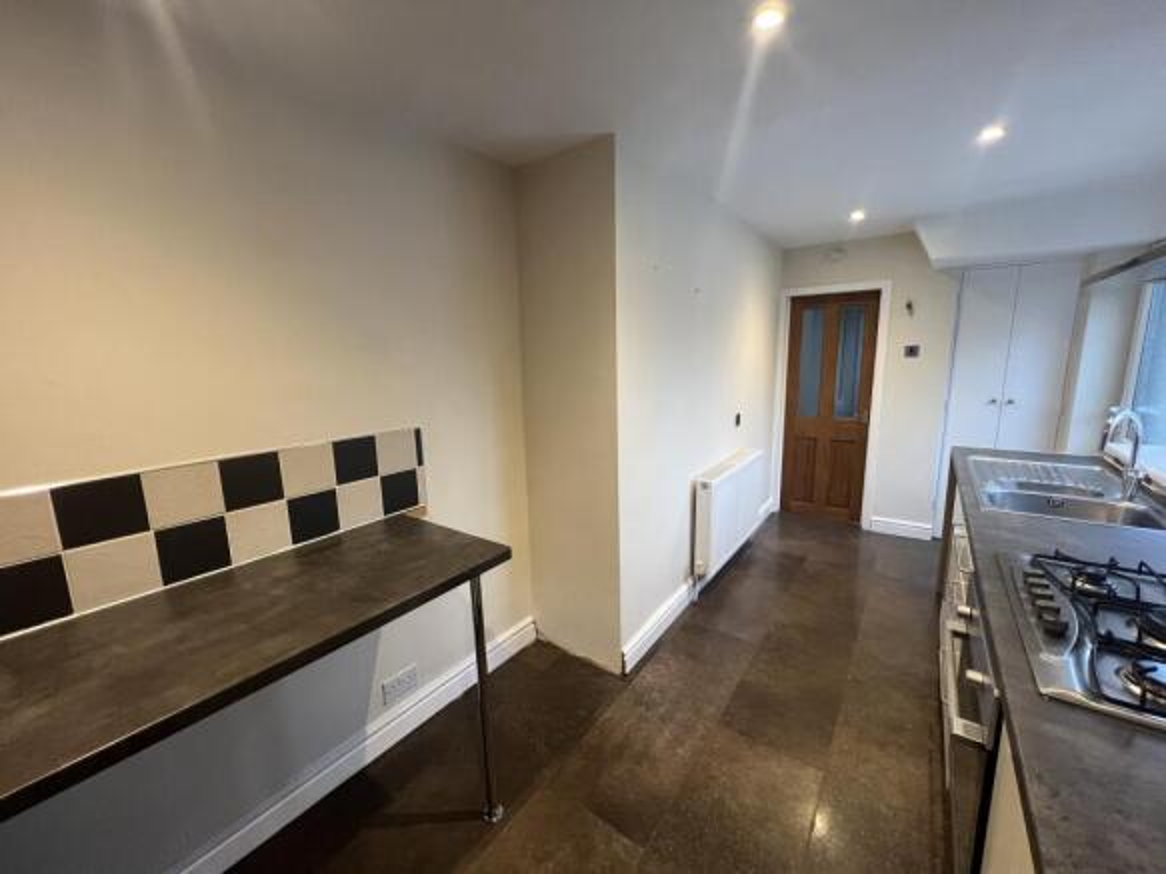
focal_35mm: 13
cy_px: 437
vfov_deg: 89.9
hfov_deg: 106.2
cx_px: 583
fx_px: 438
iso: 250
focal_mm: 1.57
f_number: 1.8
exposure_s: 1/79
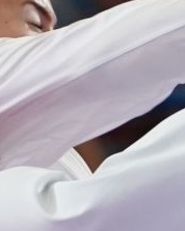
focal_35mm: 1533
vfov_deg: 1.3
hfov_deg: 1.0
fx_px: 10506
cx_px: 149
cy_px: 22
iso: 1250
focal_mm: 135
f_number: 2.8
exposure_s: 1/1000
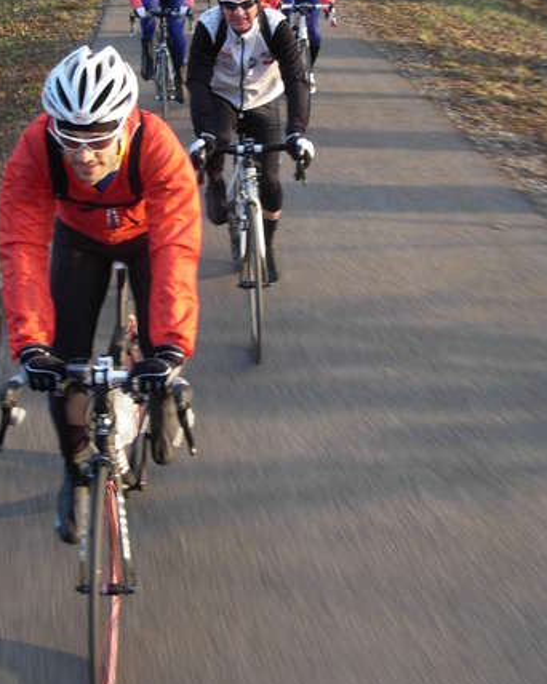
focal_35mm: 52
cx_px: 258
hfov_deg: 29.1
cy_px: 238
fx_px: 1053
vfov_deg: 35.7
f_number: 2.9
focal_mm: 6.3
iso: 79
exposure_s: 1/117
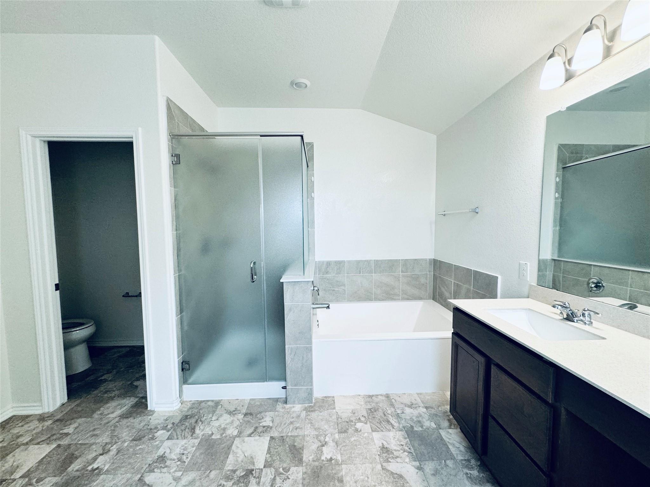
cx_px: 325
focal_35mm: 14
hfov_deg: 102.1
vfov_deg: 85.7
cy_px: 244
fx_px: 263
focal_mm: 2.22
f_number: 2.2
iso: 200
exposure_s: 1/120
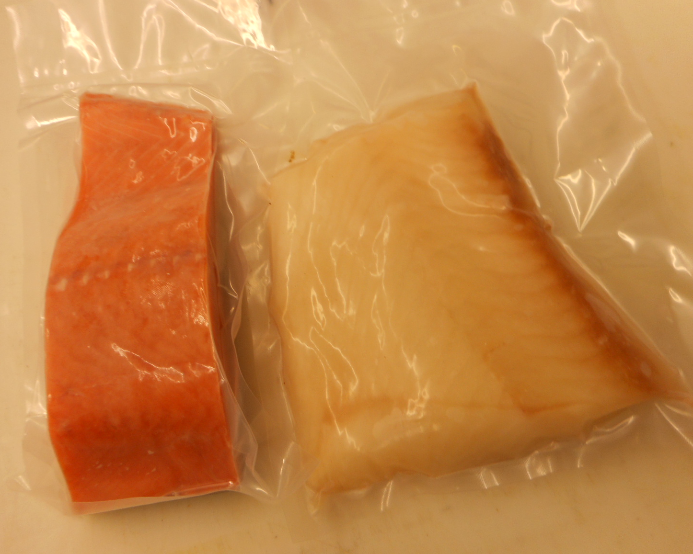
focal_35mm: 27
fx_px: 554
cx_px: 327
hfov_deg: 64.0
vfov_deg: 53.2
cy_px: 269
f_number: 3.7
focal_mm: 4.5
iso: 80
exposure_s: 1/30
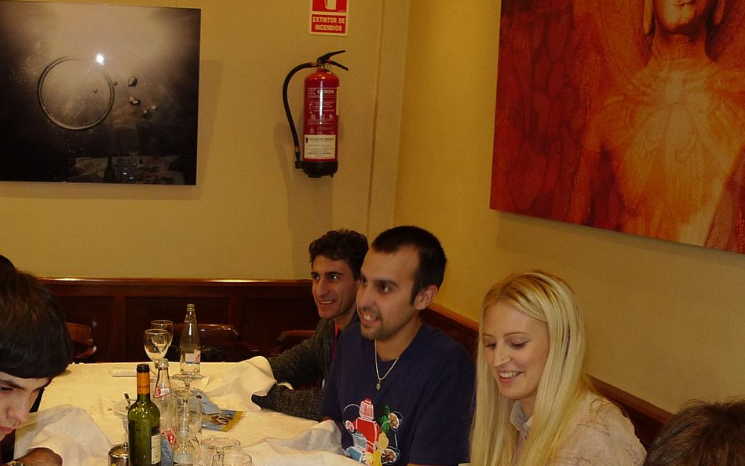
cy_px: 450
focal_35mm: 44
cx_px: 224
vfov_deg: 27.7
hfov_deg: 44.3
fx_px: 893
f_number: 2
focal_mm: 5.1
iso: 200
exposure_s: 1/30
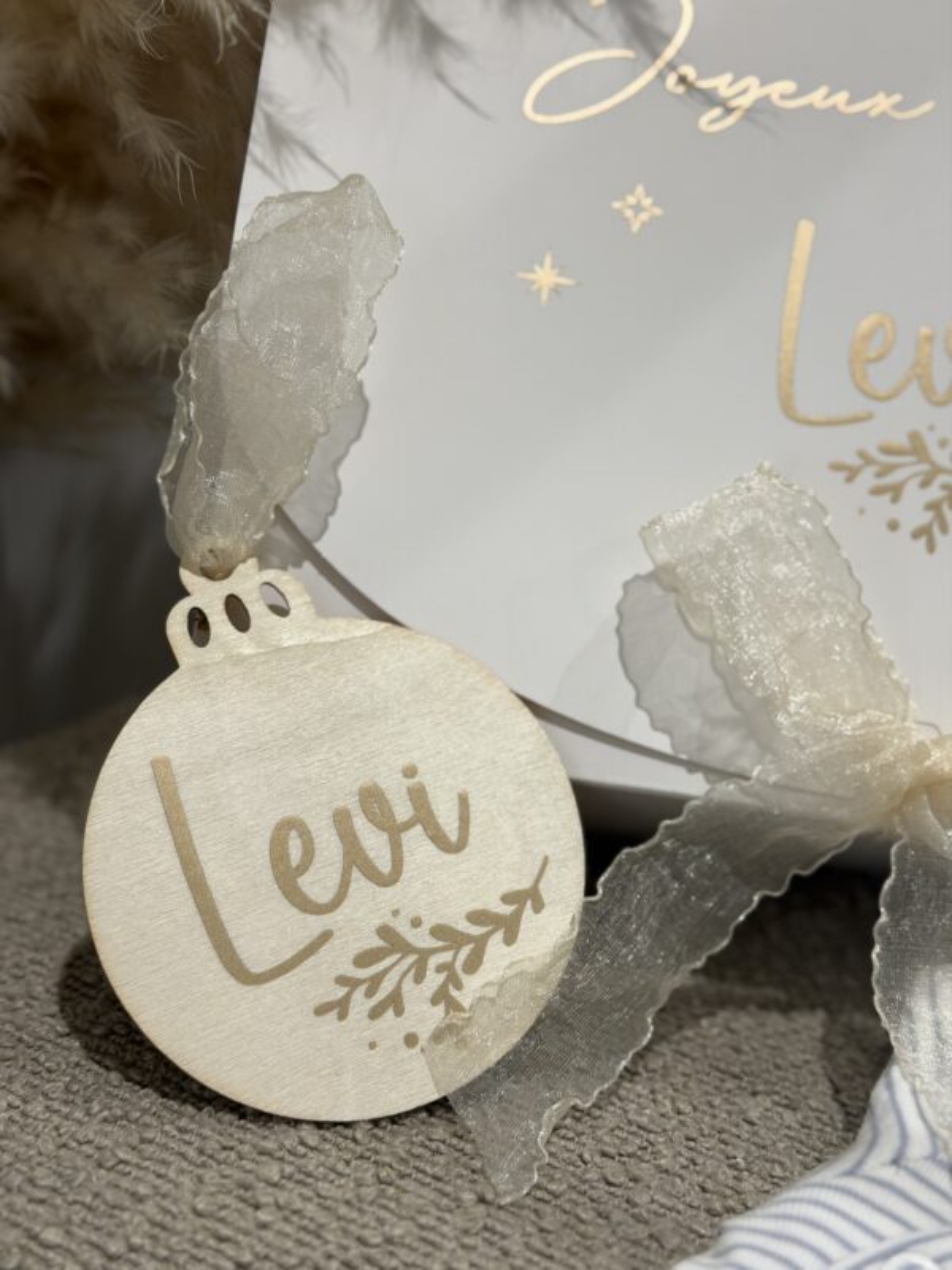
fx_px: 1760
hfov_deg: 30.3
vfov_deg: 39.7
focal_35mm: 48
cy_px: 635
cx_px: 476
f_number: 1.78
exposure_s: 1/50
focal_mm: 6.76
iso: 64
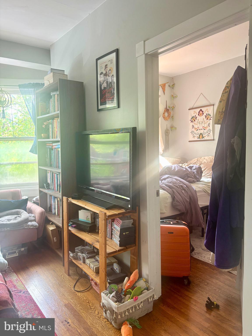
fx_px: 252
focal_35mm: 26
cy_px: 168
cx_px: 126
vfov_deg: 67.3
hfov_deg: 53.1
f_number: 1.6
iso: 125
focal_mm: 5.96
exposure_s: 1/104
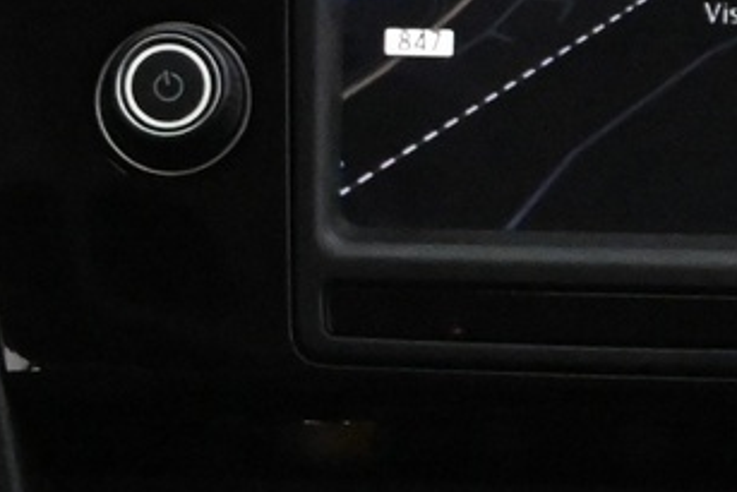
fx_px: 5993
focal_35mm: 293
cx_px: 881
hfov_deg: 7.0
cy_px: -50
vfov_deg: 4.7
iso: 9000
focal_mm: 37
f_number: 5.3
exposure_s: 1/60
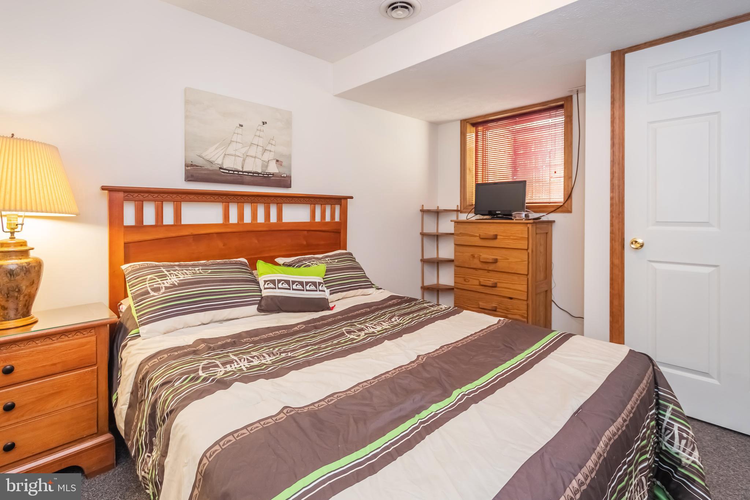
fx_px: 312
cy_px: 250
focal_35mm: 15
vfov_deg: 77.3
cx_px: 375
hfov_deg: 100.4
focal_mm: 10
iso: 800
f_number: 3.5
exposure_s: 1/50
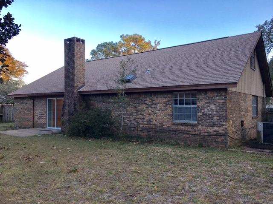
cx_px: 136
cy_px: 102
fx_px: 229
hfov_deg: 61.7
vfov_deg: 48.2
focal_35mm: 29
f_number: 2.2
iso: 25
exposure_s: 1/166
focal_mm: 4.15
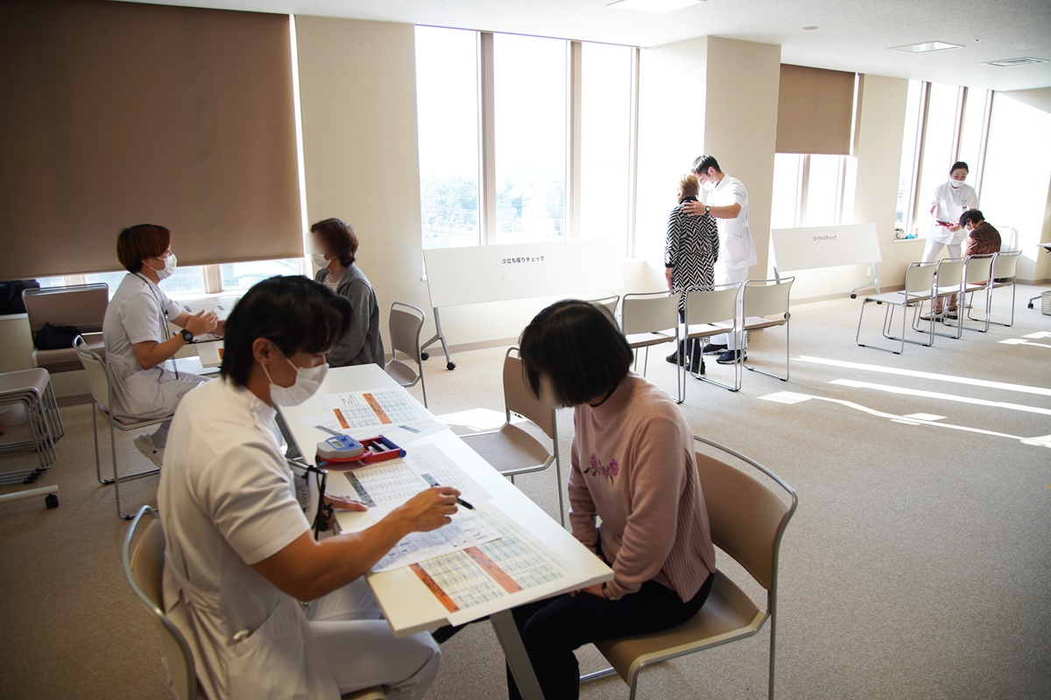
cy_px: 350
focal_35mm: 24
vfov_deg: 53.1
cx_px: 526
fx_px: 701
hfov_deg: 73.7
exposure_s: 1/60
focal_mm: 24
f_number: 4
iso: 125
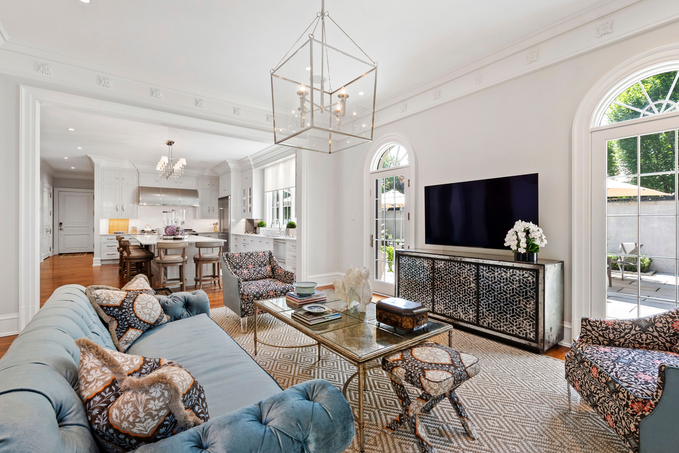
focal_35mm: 15
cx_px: 340
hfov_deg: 100.4
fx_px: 283
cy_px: 226
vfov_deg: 77.3
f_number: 8
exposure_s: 1/2.5
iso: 100
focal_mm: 10
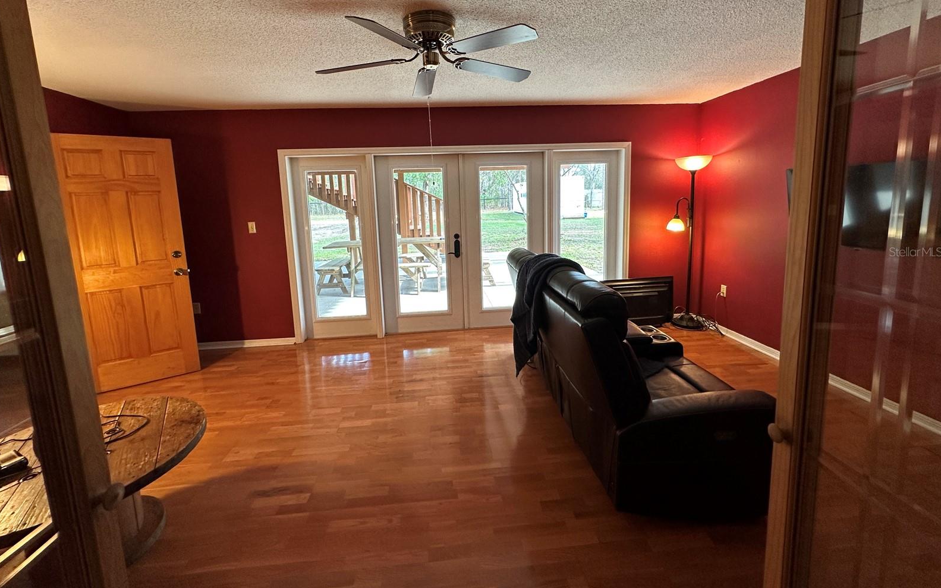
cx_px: 470
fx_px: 385
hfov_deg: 101.5
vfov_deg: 74.4
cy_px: 251
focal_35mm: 15
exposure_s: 1/120
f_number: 2.2
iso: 200
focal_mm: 2.22
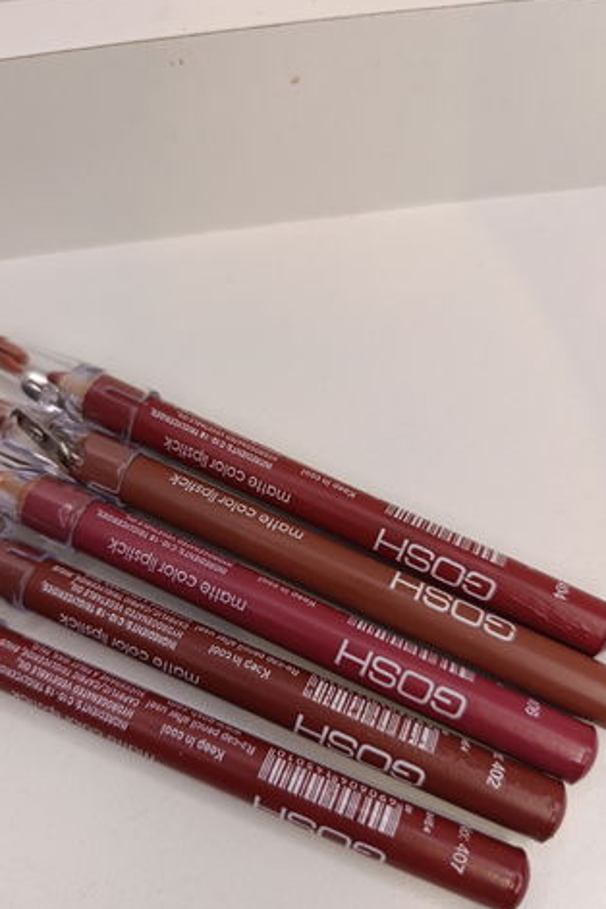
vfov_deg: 67.2
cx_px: 288
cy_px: 503
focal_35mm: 27
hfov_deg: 47.9
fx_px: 682
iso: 250
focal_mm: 6.14
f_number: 1.6
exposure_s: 1/100
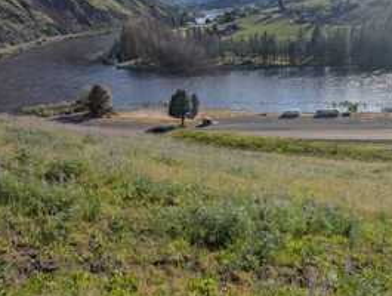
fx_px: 409
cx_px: 288
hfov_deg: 49.4
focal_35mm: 36
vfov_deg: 39.8
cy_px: 145
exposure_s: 1/2445
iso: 19
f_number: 1.68
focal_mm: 6.9
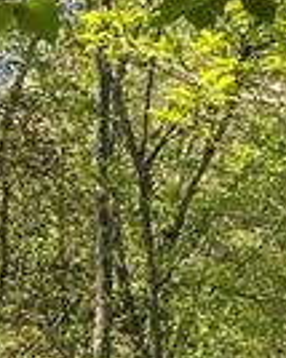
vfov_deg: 9.7
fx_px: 2055
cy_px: 521
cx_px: -270
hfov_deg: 7.7
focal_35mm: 194
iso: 32
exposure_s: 1/497
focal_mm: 4.25
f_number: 1.8
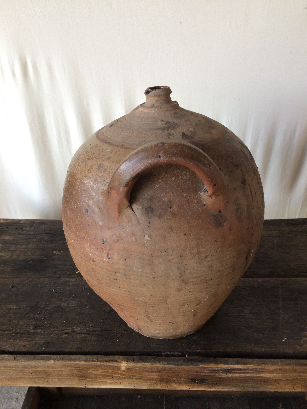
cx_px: 154
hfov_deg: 48.2
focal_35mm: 29
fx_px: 343
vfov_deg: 61.7
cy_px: 204
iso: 50
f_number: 2.2
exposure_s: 1/50
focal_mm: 4.15
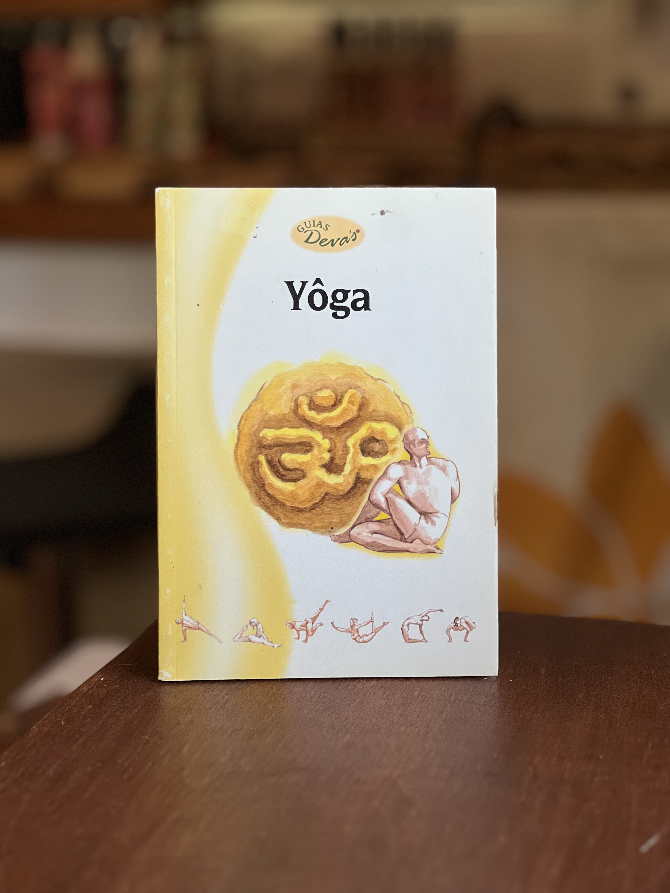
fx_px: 1987
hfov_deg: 19.1
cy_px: 446
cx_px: 335
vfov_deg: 25.3
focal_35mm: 77
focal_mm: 9
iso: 250
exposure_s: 1/84
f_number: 2.8
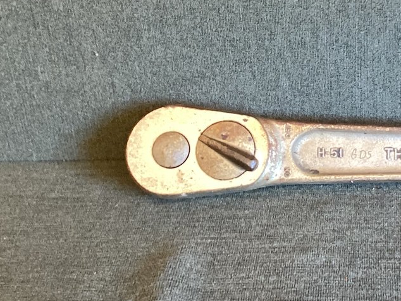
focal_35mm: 74
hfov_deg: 25.3
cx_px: 378
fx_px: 857
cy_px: 7
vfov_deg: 19.4
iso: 160
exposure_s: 1/60
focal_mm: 3.3
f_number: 2.4
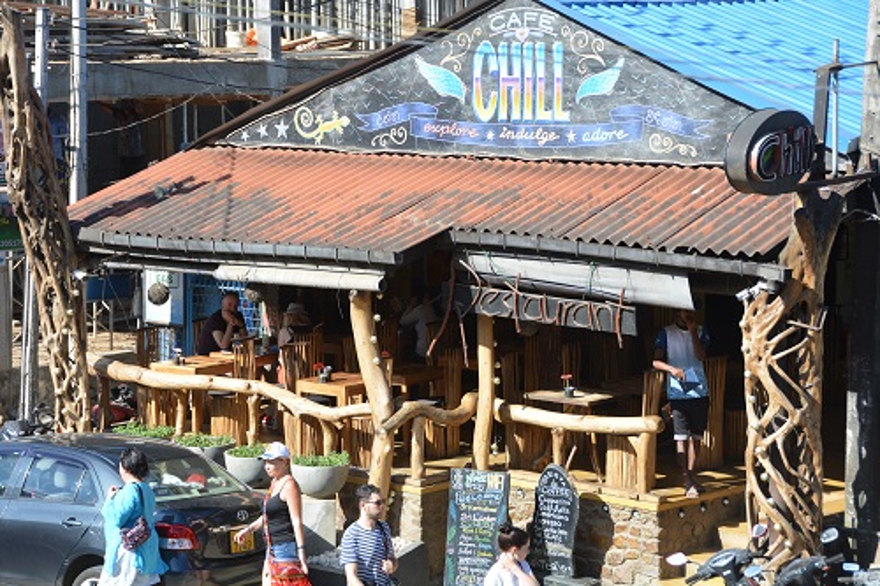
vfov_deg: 14.7
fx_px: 2272
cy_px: 293
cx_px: 440
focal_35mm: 93
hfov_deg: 21.9
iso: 200
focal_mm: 62
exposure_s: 1/250
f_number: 8
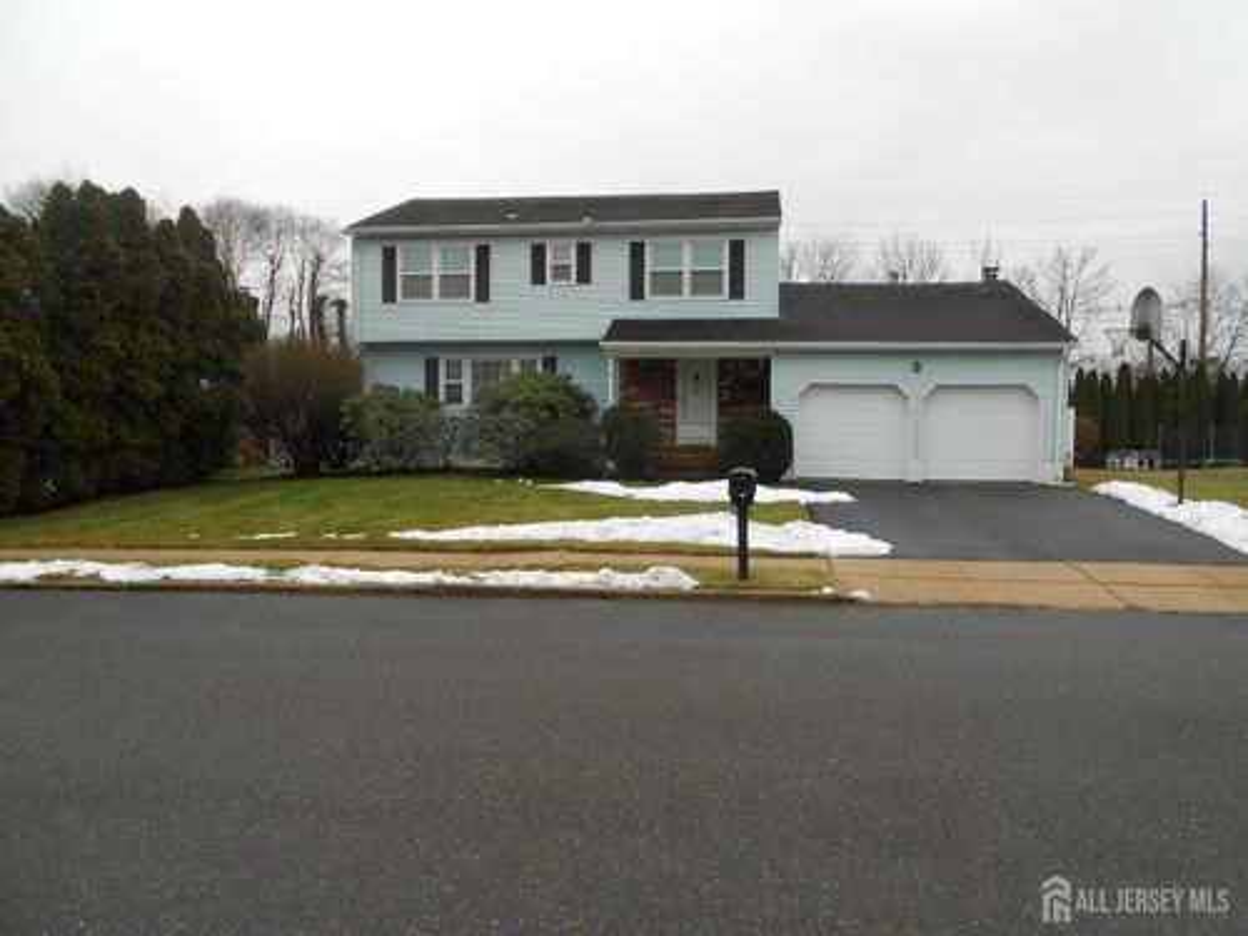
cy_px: 468
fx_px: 937
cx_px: 624
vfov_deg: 53.1
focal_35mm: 26
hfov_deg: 67.3
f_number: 3.2
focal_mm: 4.6
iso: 80
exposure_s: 1/200
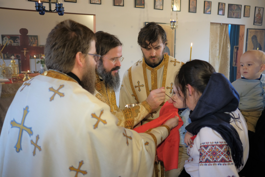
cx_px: 132
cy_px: 88
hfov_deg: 54.4
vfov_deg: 37.9
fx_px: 258
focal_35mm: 35
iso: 800
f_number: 2
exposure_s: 1/60
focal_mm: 23
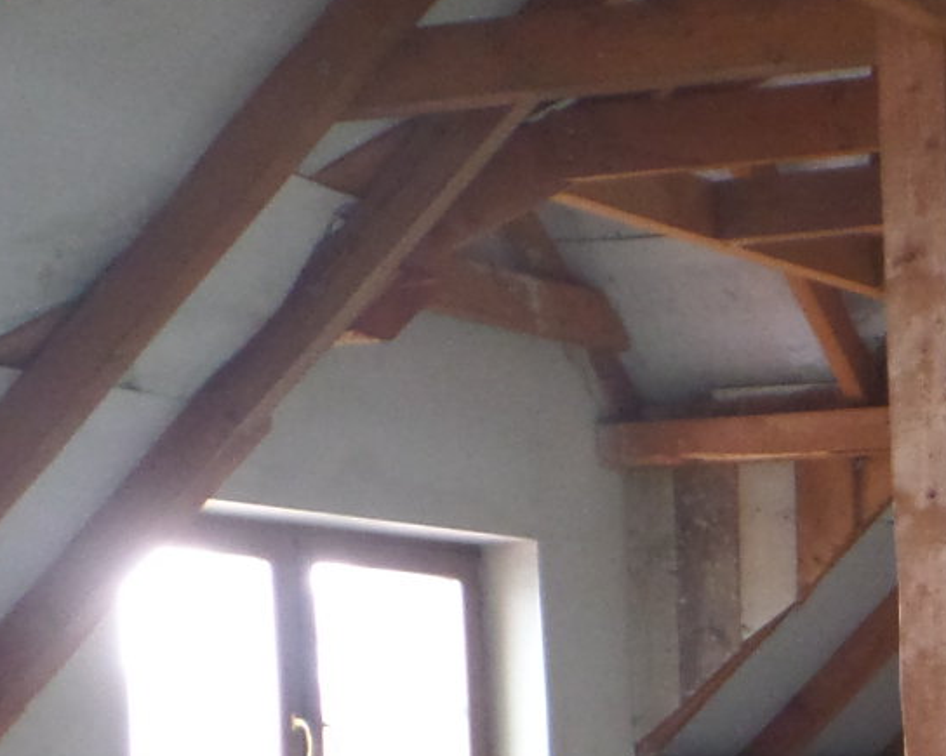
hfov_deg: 15.9
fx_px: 2995
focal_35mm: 107
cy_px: 899
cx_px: 1569
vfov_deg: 14.0
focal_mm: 4.1
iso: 240
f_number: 2.8
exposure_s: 1/30
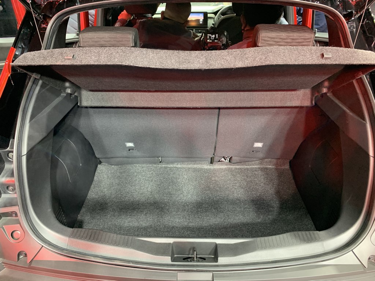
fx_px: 282
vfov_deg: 53.1
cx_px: 188
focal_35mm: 26
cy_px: 140
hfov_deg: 67.3
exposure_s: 1/60
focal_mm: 4.25
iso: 400
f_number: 1.8
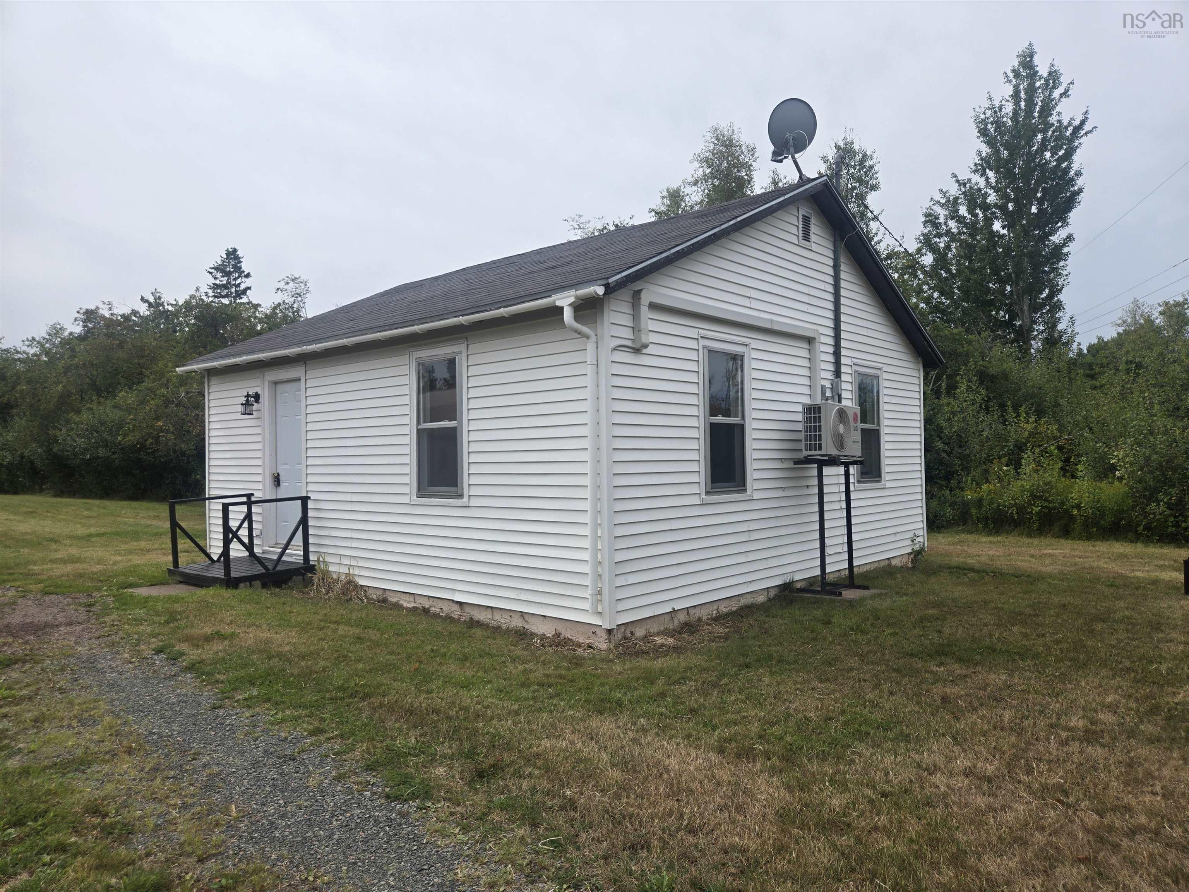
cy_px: 446
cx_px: 594
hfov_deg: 73.9
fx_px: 790
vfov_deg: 58.9
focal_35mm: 23
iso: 25
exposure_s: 1/1920
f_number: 1.8
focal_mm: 5.4
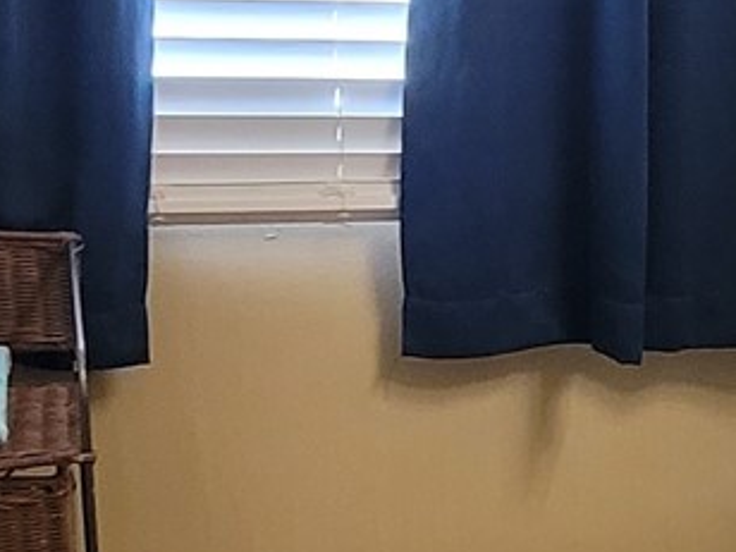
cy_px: 550
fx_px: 1722
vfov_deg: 17.8
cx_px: 681
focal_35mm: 81
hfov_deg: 23.4
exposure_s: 1/60
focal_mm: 2.2
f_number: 2.2
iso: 250
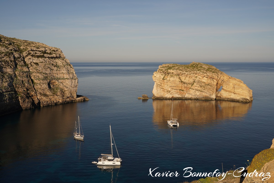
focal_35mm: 38
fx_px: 289
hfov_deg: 50.7
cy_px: 92
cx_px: 137
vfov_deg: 35.1
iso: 100
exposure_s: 1/500
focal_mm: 38
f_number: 8
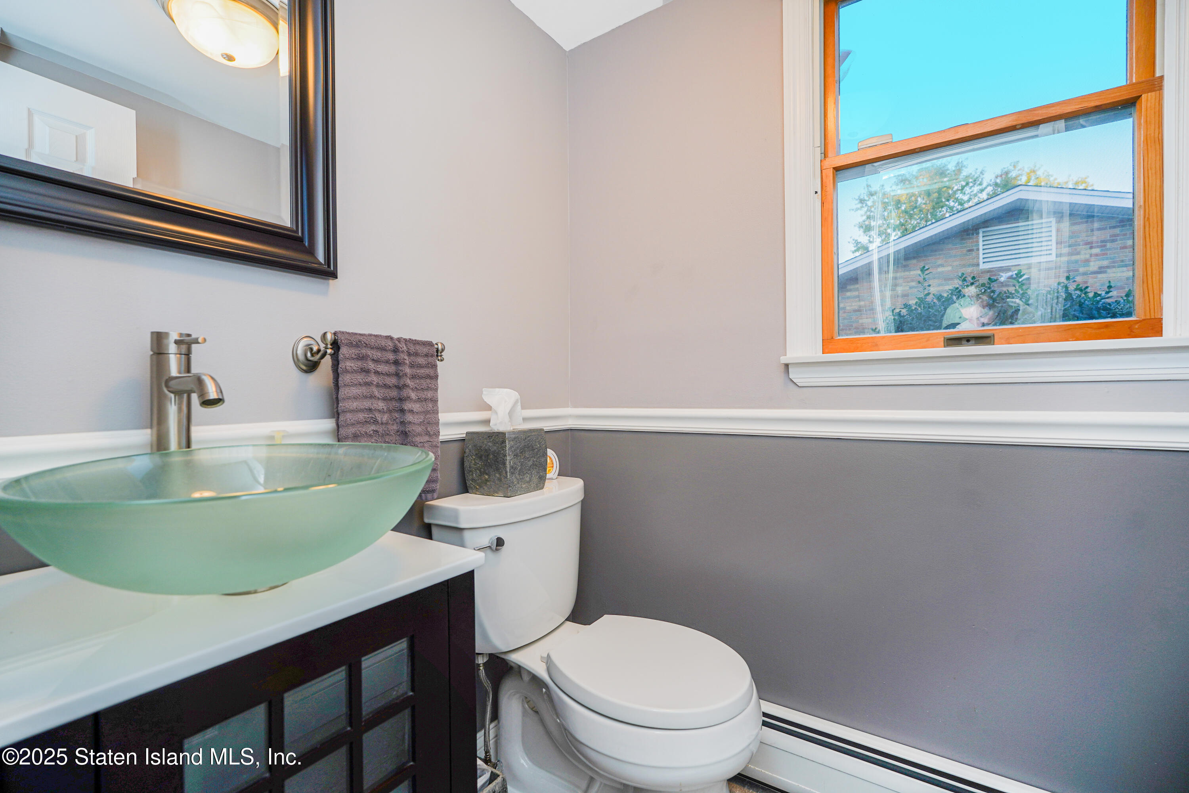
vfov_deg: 73.7
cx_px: 594
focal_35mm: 16
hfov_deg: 96.7
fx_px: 528
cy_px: 396
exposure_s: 1/50
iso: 100
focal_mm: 16
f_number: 5
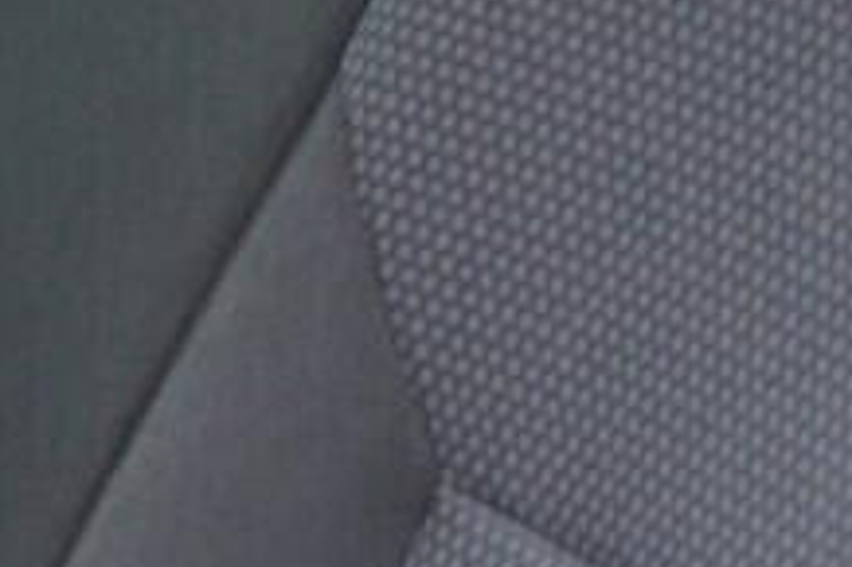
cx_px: -1012
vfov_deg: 5.6
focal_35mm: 238
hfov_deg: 8.1
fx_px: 5628
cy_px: 1283
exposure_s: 1/40
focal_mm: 24
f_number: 2.8
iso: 400
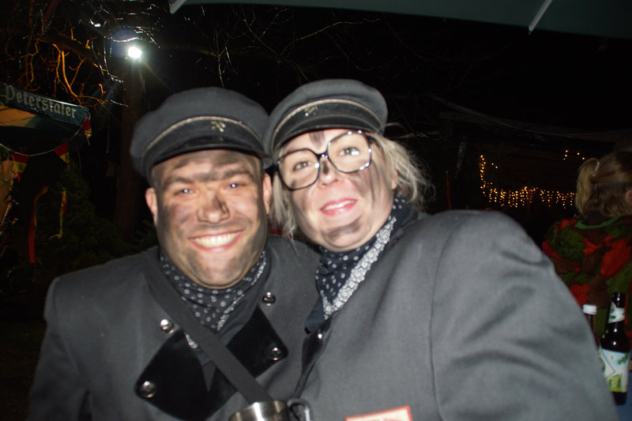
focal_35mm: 27
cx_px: 316
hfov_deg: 67.4
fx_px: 474
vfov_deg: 47.9
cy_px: 210
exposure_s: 1/60
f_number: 3.5
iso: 640
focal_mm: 18
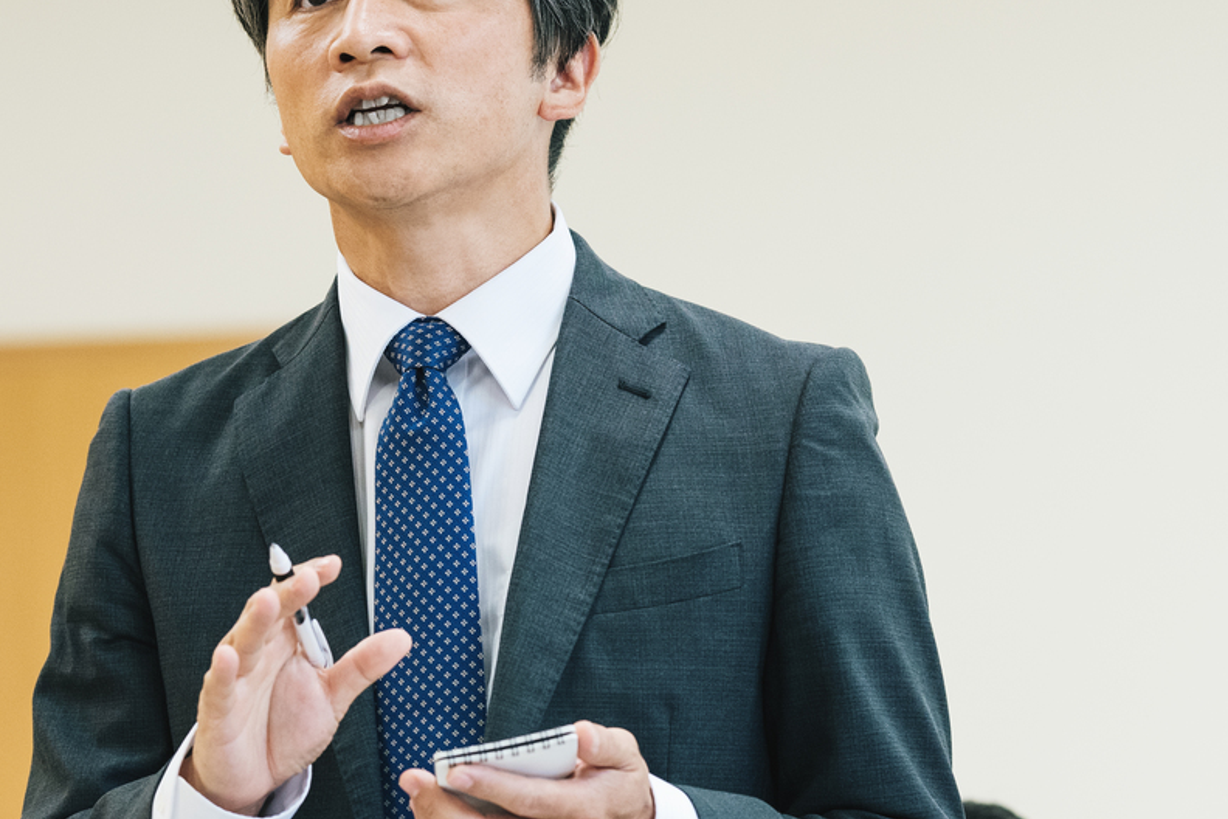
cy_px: 728
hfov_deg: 7.8
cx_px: 578
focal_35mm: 265
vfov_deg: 5.2
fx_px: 9039
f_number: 2.8
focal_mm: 105
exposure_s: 1/200
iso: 640
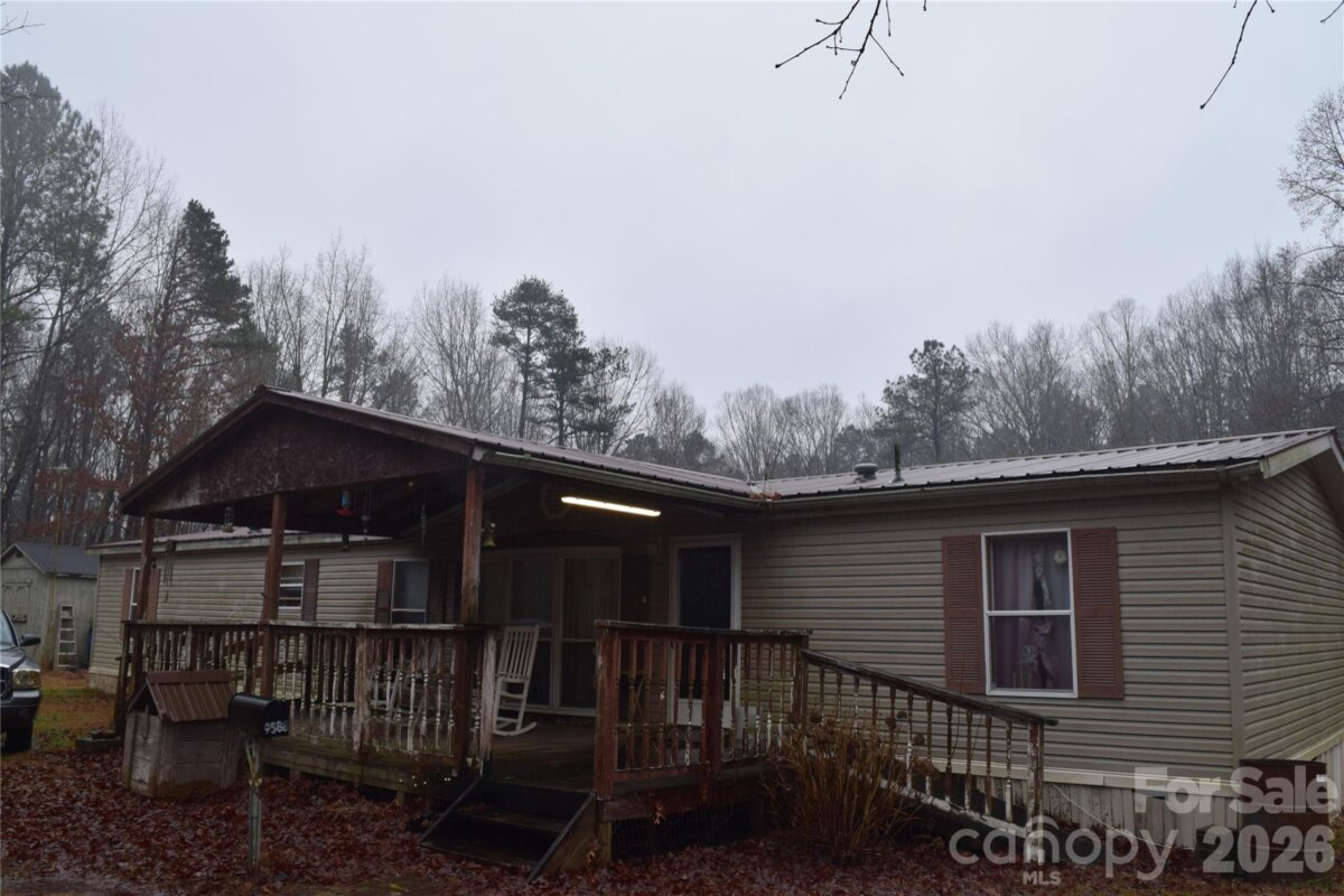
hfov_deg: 67.4
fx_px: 1008
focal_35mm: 27
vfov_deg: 47.9
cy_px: 448
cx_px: 672
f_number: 8
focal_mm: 18
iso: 400
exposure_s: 1/80
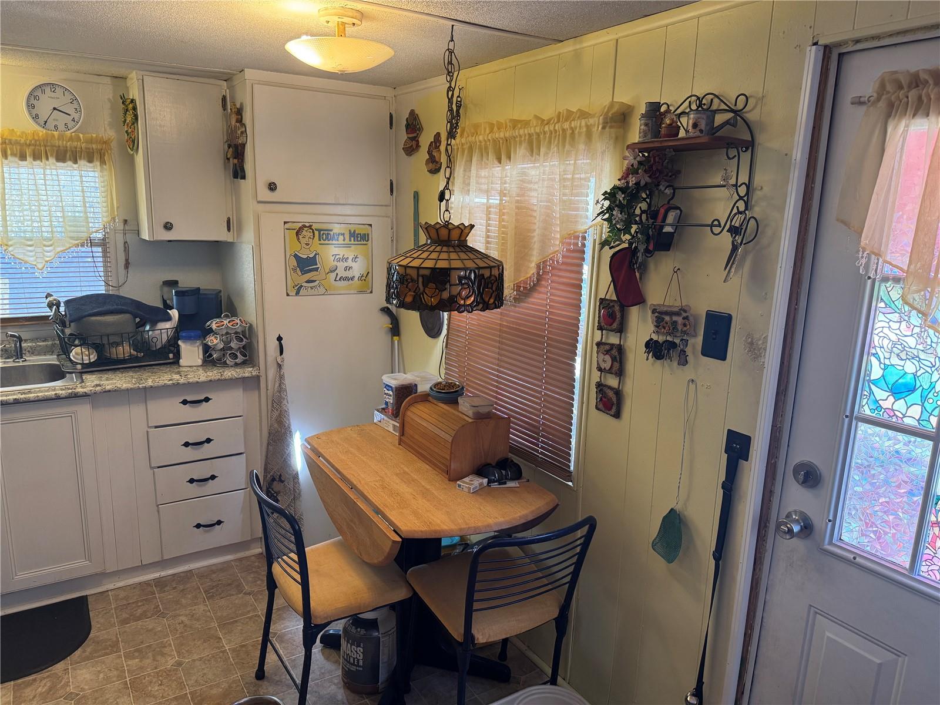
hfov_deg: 71.6
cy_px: 352
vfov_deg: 56.8
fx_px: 652
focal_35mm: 24
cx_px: 470
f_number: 1.78
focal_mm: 6.76
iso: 250
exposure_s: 1/60
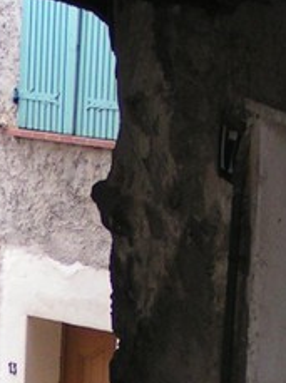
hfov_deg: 5.6
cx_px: 27
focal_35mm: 266
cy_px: 511
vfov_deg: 7.4
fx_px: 2939
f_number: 3.2
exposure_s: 1/60
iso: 100
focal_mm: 8.7
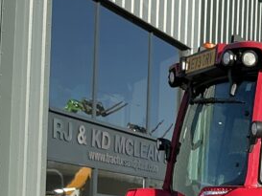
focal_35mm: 105
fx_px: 795
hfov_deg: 16.9
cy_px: 260
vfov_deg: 13.6
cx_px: 393
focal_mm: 3
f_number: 1.8
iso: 25
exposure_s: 1/1377
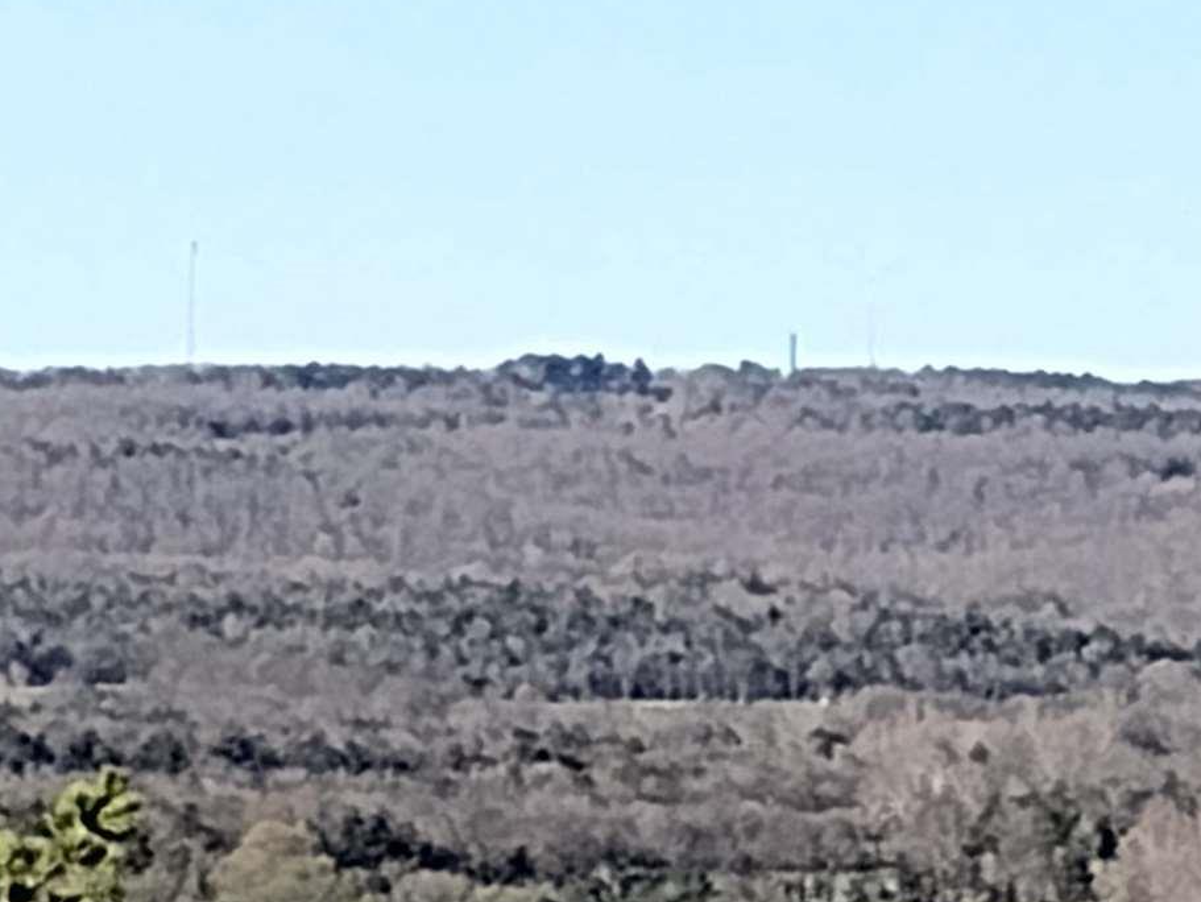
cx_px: 1740
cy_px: 1273
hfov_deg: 19.2
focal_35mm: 91
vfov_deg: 15.2
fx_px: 3158
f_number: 1.7
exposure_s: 1/1648
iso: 100
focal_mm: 4.71
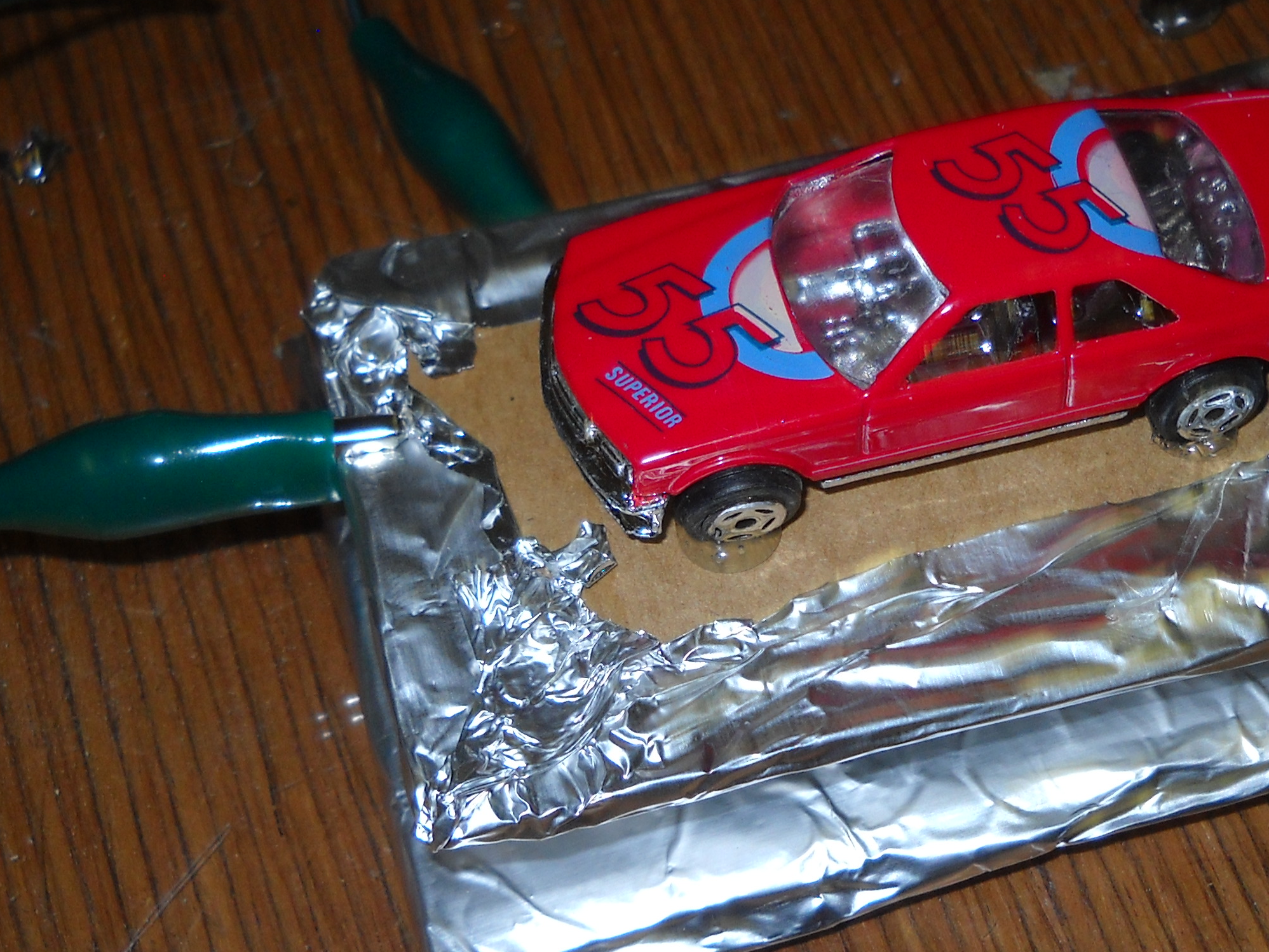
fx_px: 2456
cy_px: 637
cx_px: 883
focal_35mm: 67
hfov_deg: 28.7
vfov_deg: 21.8
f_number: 5.5
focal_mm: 6.72
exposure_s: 1/60
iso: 113
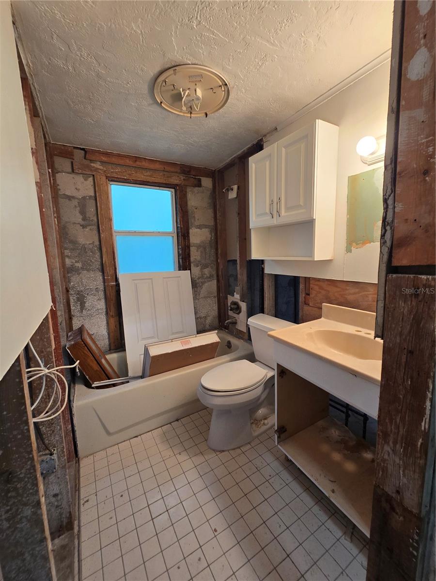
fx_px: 218
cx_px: 218
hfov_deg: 89.9
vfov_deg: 106.2
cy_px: 290
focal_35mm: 13
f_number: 2.2
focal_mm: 2.2
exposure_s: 1/60
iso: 125
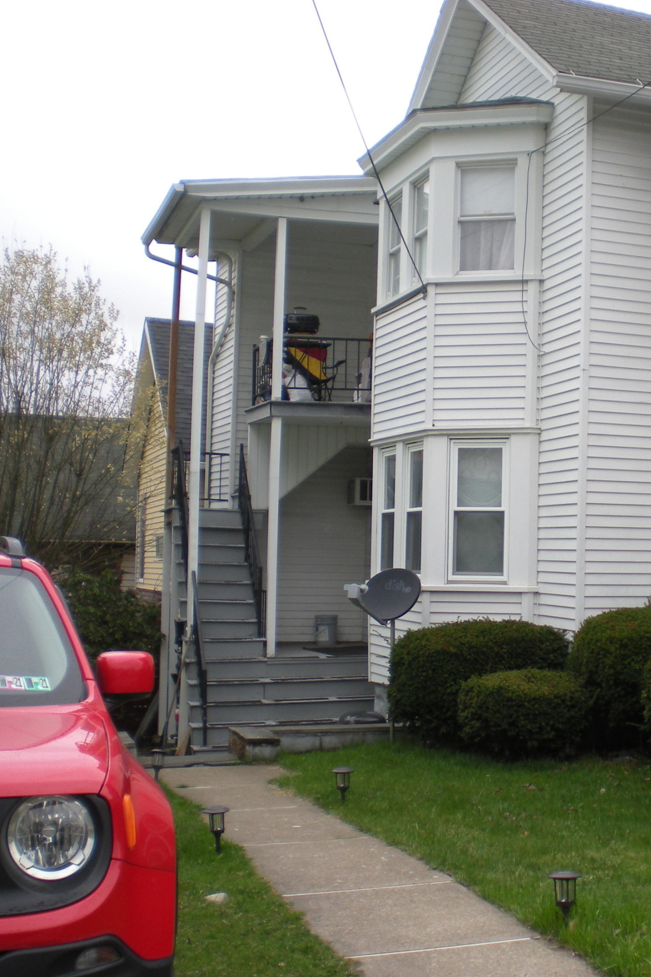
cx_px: 581
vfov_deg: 37.5
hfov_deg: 24.8
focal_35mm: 53
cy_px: 487
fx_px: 1438
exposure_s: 1/108
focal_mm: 6.3
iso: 64
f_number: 3.1
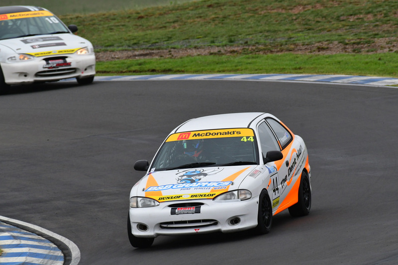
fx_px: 8294
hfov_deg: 2.7
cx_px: 199
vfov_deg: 1.8
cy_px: 132
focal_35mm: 750
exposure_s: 1/640
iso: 1000
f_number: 10
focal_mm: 500
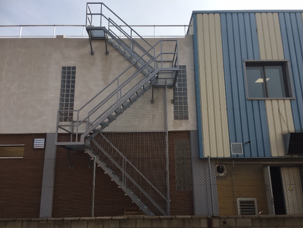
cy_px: 114
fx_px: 254
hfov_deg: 61.7
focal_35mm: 29
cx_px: 152
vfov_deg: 48.2
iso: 32
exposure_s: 1/1647
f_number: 2.2
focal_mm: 4.15
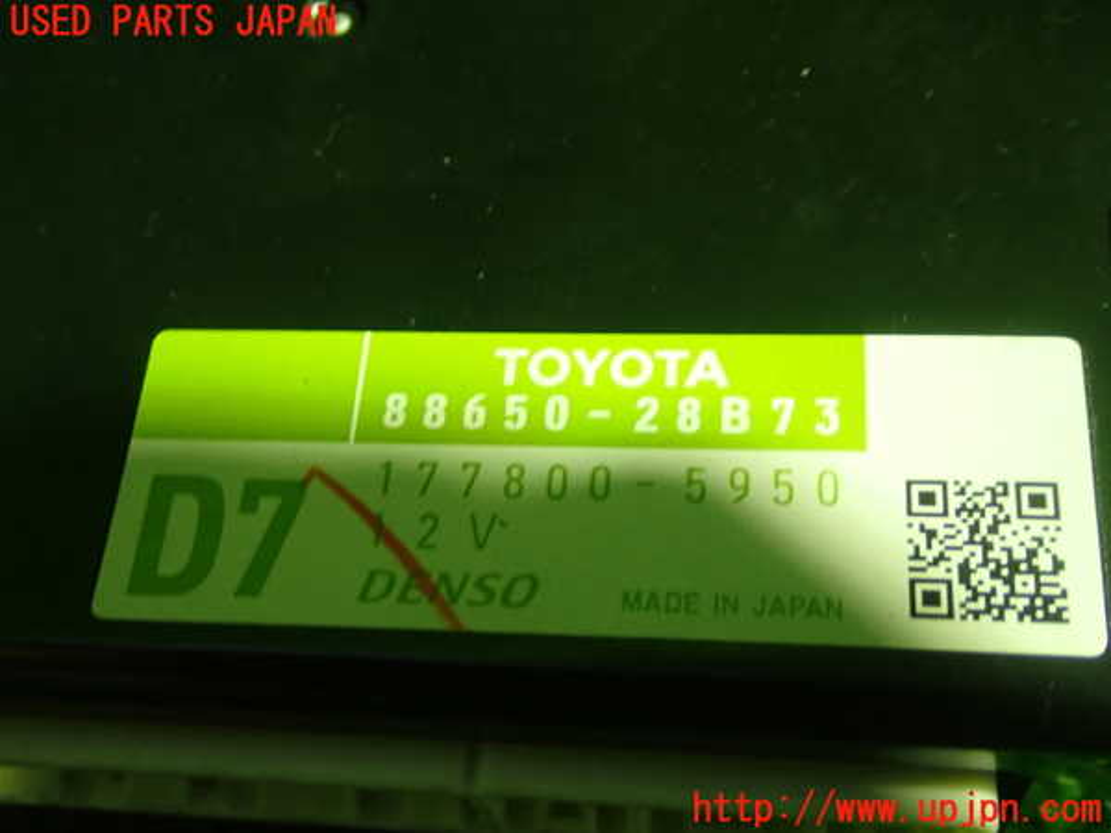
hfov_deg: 40.4
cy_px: 416
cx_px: 556
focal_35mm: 47
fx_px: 1508
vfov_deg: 30.9
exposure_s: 1/25
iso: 800
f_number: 3.1
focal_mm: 8.4
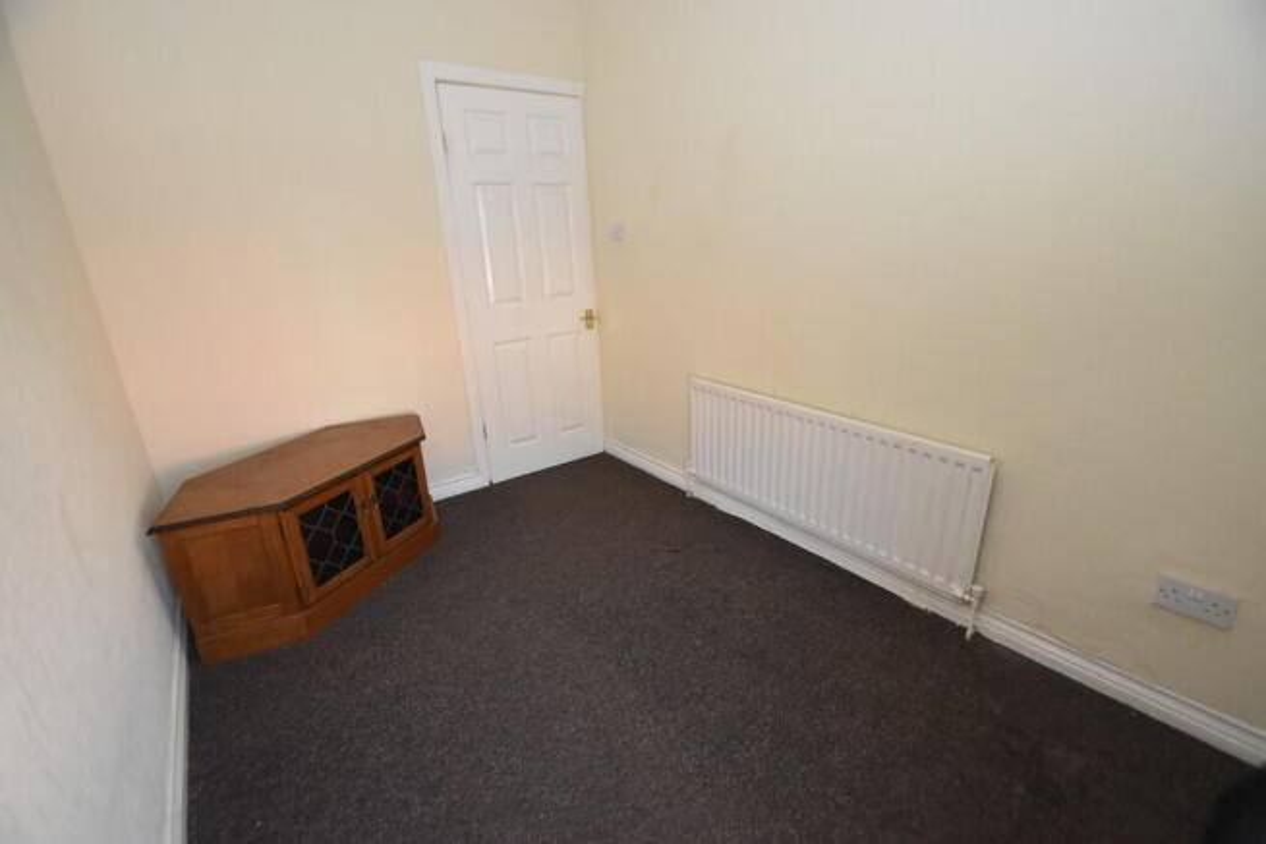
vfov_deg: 77.4
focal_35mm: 15
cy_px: 422
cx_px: 633
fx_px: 528
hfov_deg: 100.4
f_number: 3.5
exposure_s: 1/60
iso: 1800
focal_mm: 10
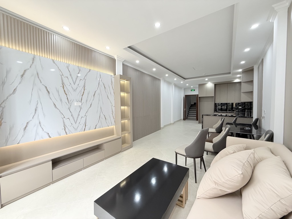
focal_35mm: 14
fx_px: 118
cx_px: 146
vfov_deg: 85.7
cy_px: 110
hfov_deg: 102.1
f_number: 2.2
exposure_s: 1/100
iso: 160
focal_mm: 2.22
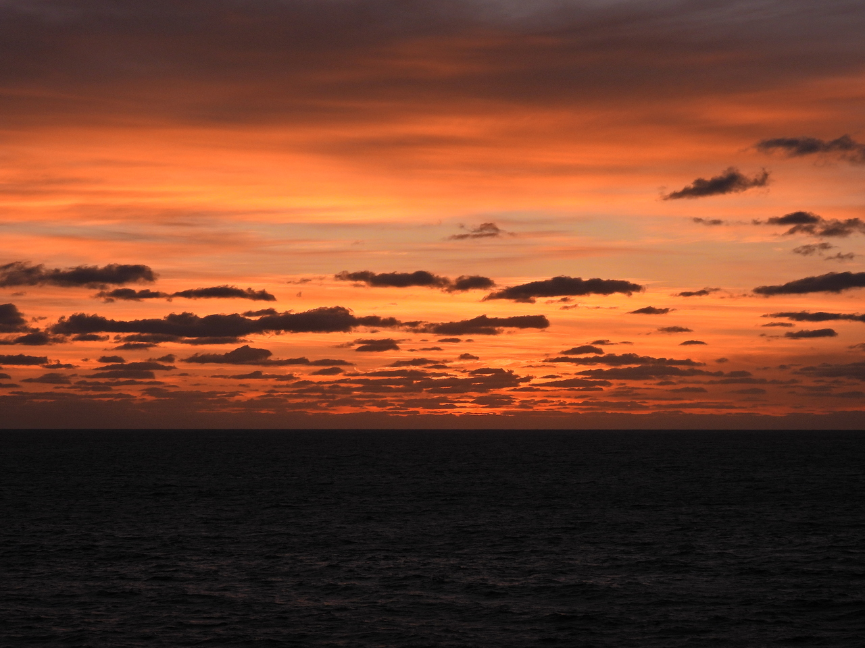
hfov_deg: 20.7
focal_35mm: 95
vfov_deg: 15.6
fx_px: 2374
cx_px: 432
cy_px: 324
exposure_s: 1/640
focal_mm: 17
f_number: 4
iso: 100
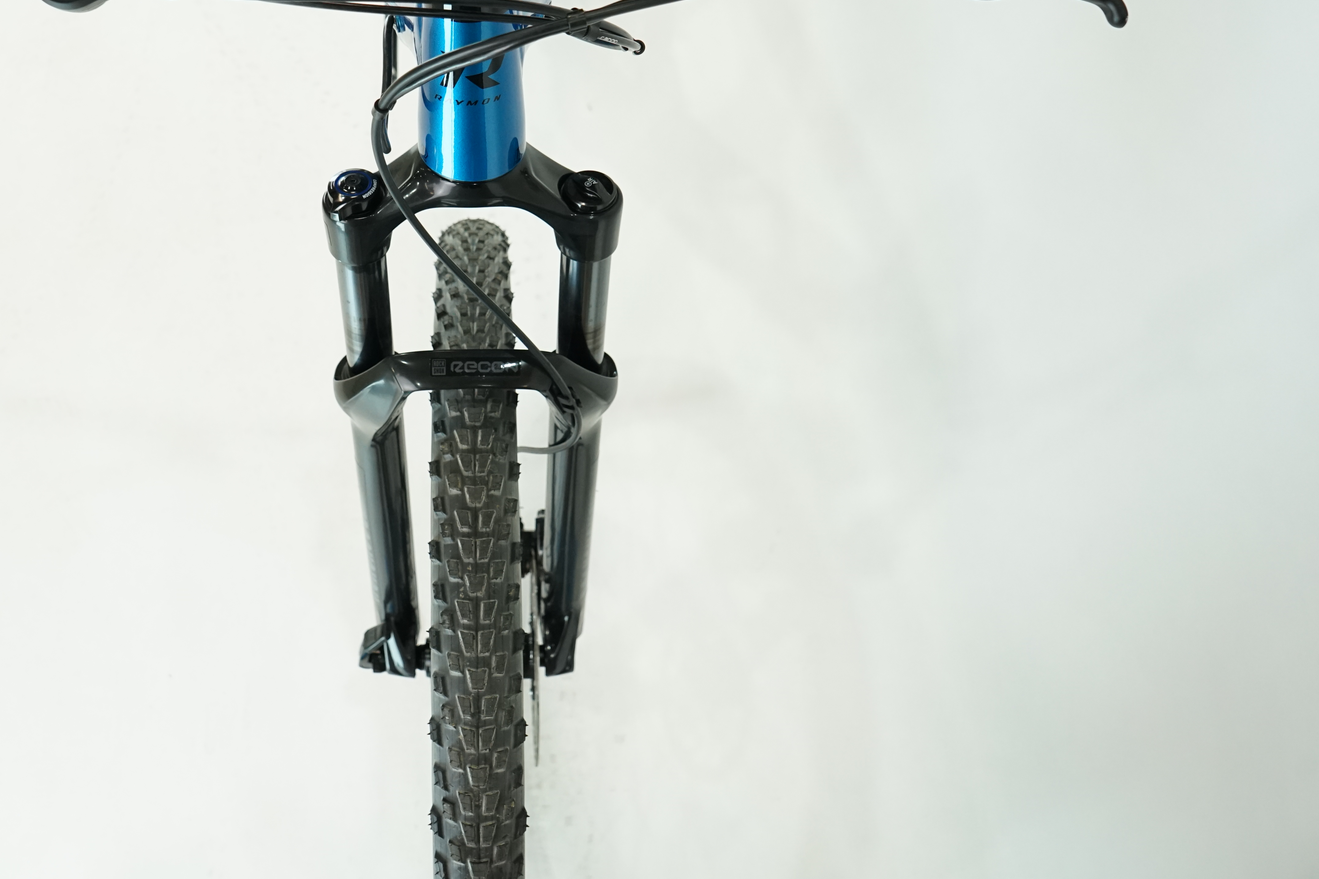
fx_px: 1429
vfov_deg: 34.0
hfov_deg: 49.0
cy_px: 323
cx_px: 481
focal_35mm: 39
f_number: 5.6
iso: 1600
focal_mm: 28
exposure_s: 1/200
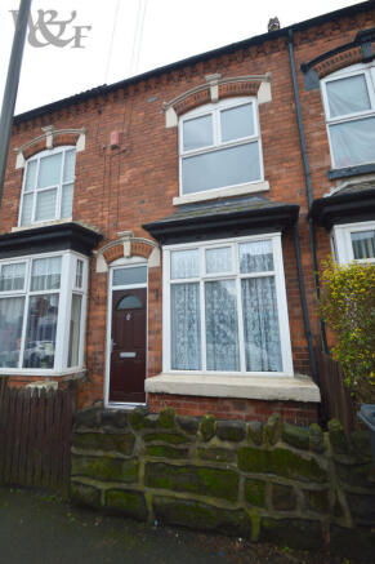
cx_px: 188
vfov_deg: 100.4
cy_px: 282
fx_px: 235
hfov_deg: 77.3
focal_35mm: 15
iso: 220
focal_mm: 10
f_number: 5.6
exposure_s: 1/125
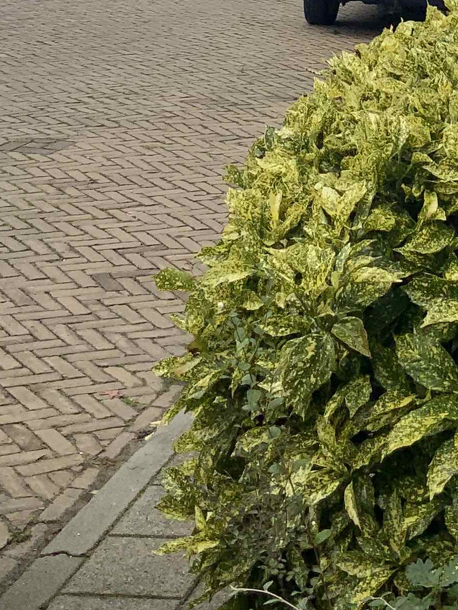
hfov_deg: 15.0
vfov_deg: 19.0
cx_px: 461
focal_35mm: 97
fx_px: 1711
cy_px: -133
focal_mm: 3
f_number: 1.8
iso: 16
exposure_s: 1/1626
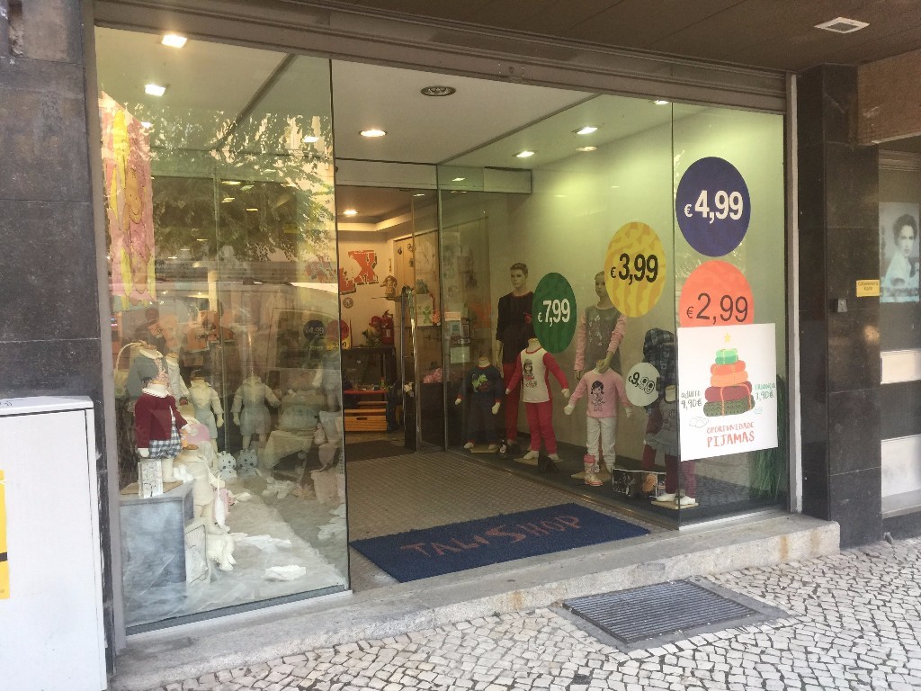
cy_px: 346
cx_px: 460
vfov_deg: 48.2
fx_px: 772
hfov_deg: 61.7
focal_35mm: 29
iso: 50
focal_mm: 4.15
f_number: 2.2
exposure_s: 1/33
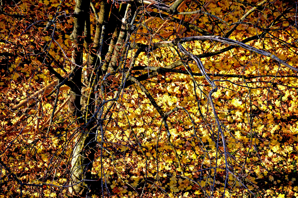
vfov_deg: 7.0
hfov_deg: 10.5
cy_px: 99
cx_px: 149
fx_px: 1614
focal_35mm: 195
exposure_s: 1/500
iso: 400
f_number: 5.6
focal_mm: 130
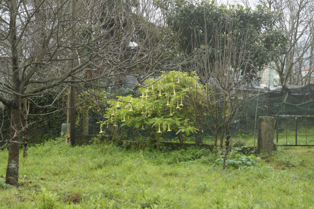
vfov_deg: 11.4
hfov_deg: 17.1
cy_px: 104
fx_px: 1046
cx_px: 157
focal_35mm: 120
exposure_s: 1/200
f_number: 5.6
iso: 400
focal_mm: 80
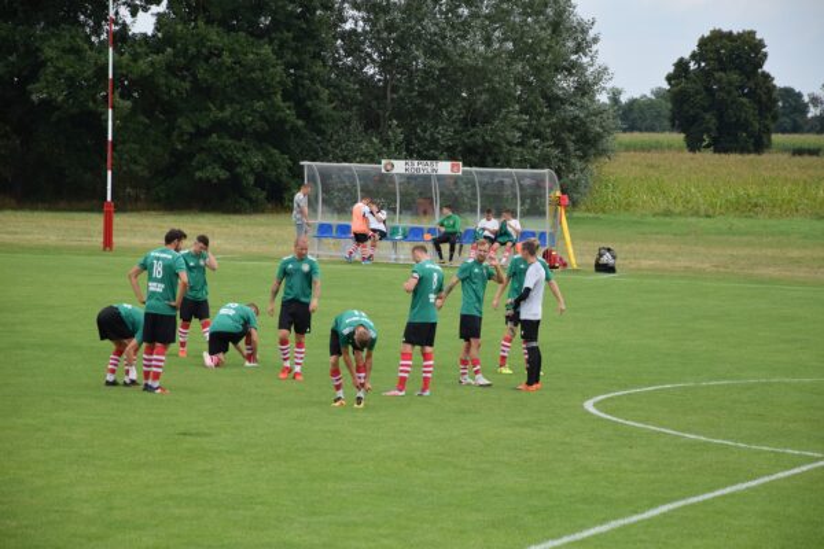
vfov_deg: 8.7
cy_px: 274
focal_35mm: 158
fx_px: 3605
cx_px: 412
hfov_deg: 13.0
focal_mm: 105
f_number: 6.3
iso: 720
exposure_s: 1/1600
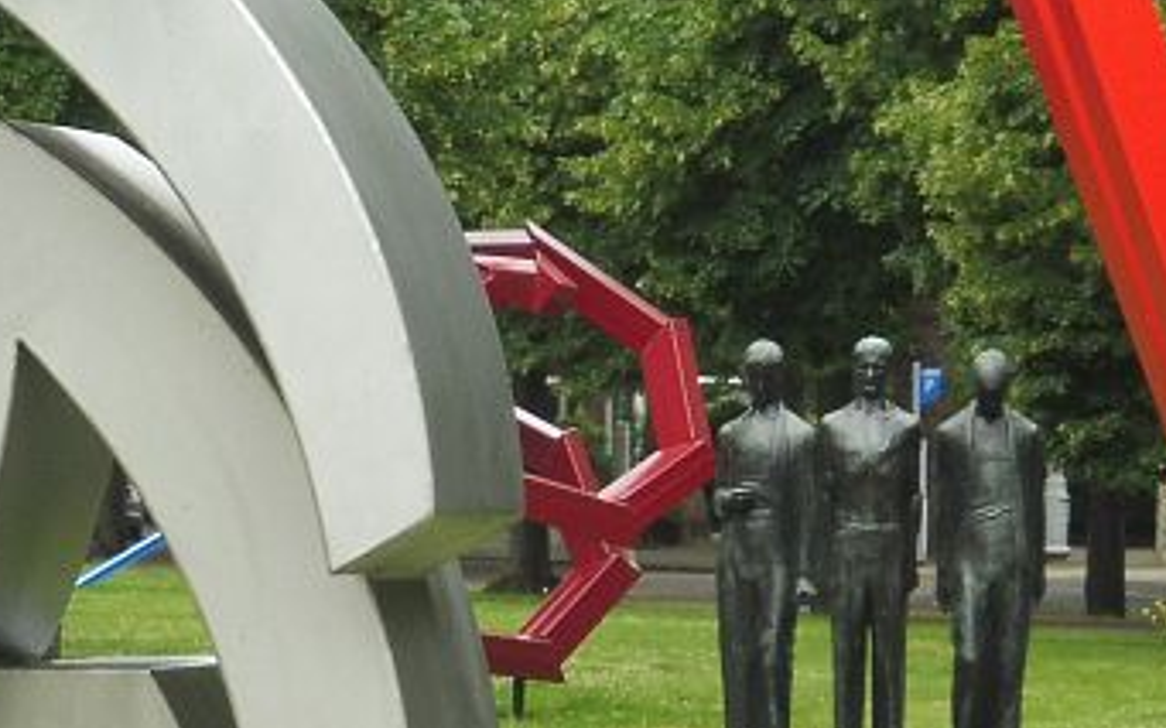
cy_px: 697
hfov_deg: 4.8
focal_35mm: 436
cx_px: -325
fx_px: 13853
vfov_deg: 3.0
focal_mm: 24.4
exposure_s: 1/100
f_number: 6.3
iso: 125
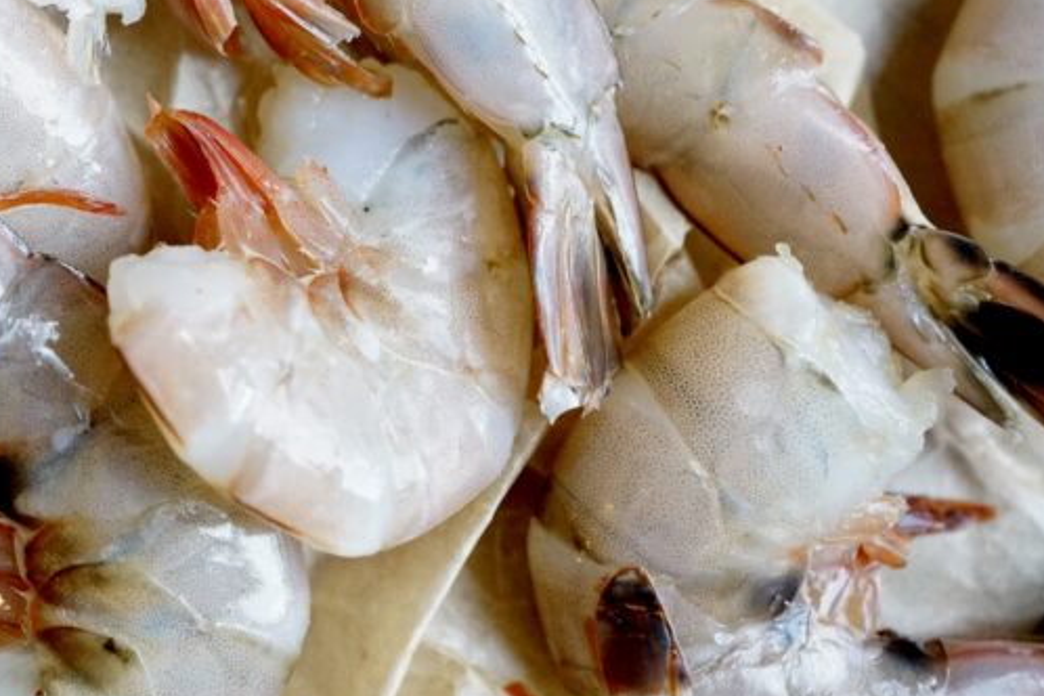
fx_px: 2088
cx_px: 44
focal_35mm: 72
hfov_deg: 26.8
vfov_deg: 18.7
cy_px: 112
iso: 5000
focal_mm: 35
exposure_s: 1/160
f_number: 4.5
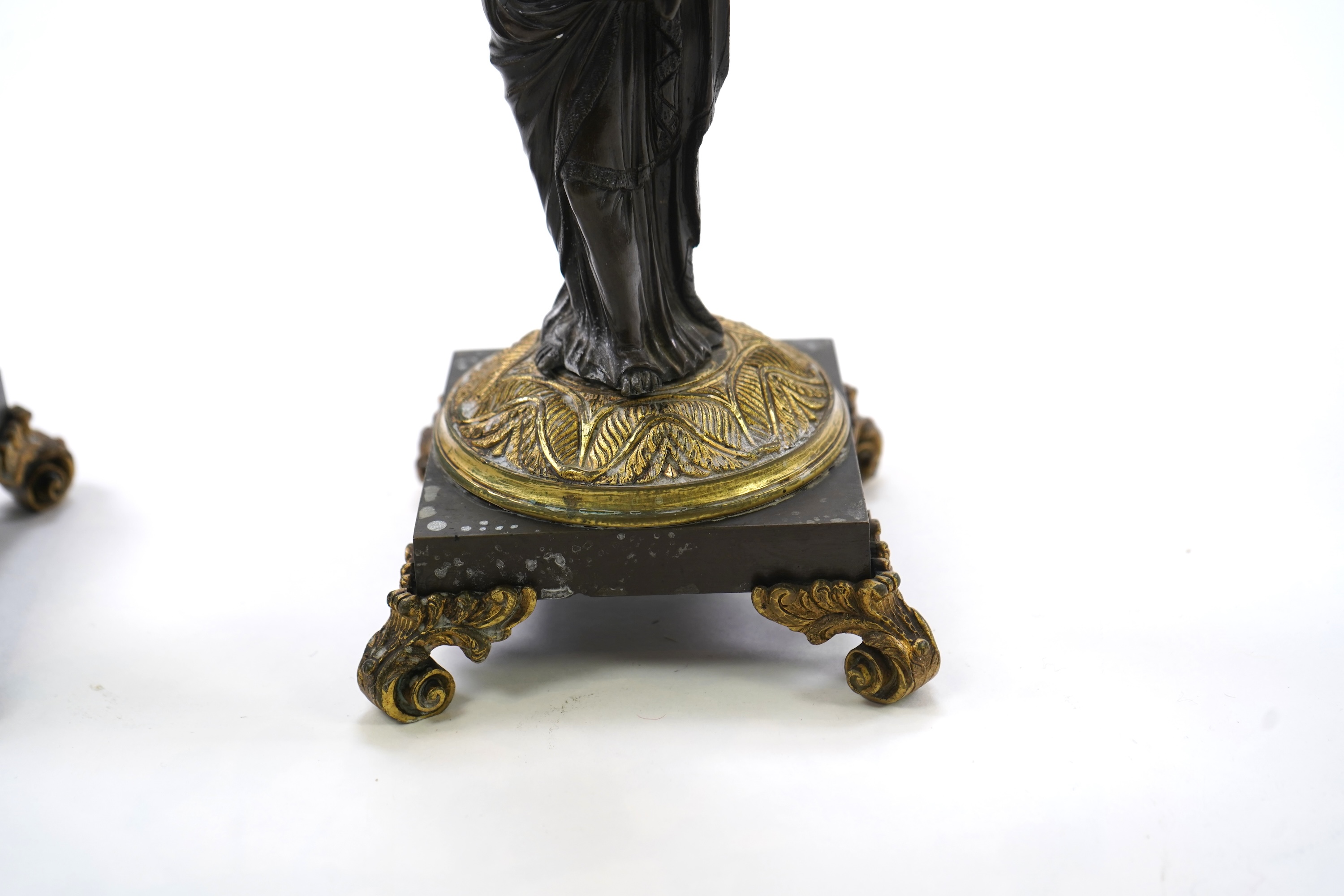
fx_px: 1941
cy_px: 448
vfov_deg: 26.0
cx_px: 672
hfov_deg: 38.2
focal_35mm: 52
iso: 500
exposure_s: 1/125
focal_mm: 52
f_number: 5
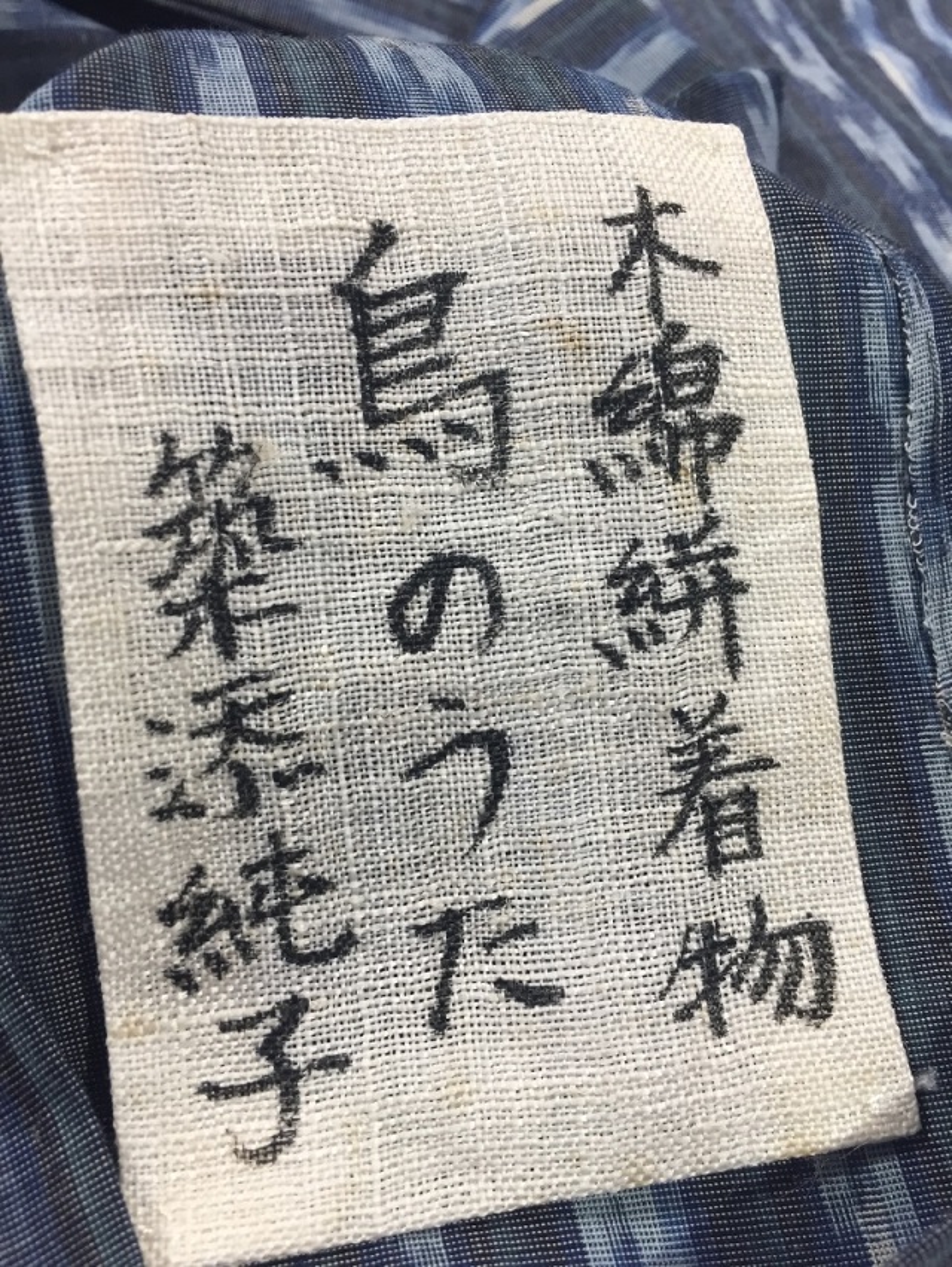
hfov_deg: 48.3
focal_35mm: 29
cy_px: 634
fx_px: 1062
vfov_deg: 61.6
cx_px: 476
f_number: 2.2
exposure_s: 1/40
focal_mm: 4.15
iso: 32
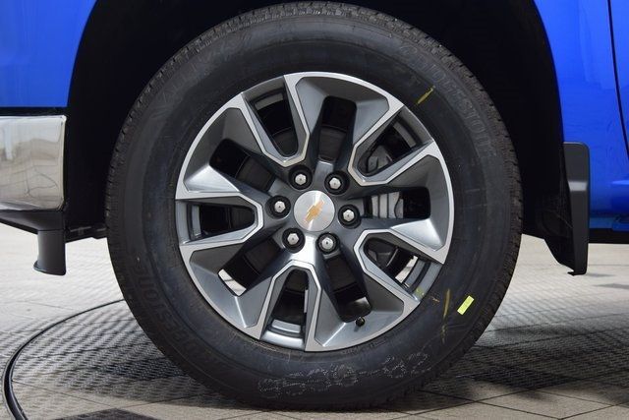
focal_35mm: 68
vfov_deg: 20.2
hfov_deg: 29.9
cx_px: 314
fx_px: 1180
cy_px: 210
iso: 640
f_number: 6.3
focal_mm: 45
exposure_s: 1/15
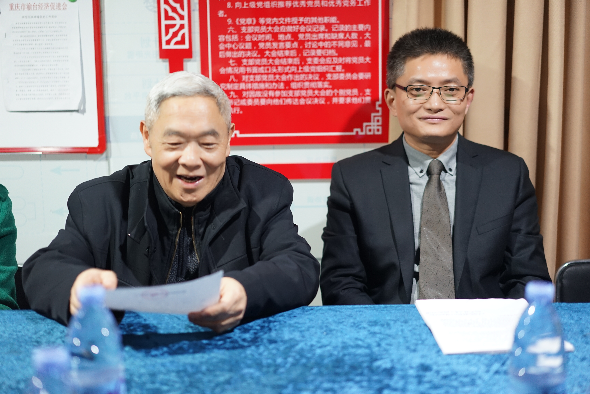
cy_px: 197
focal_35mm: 55
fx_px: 901
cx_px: 295
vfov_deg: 24.6
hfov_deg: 36.2
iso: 800
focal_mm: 55
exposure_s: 1/30
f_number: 2
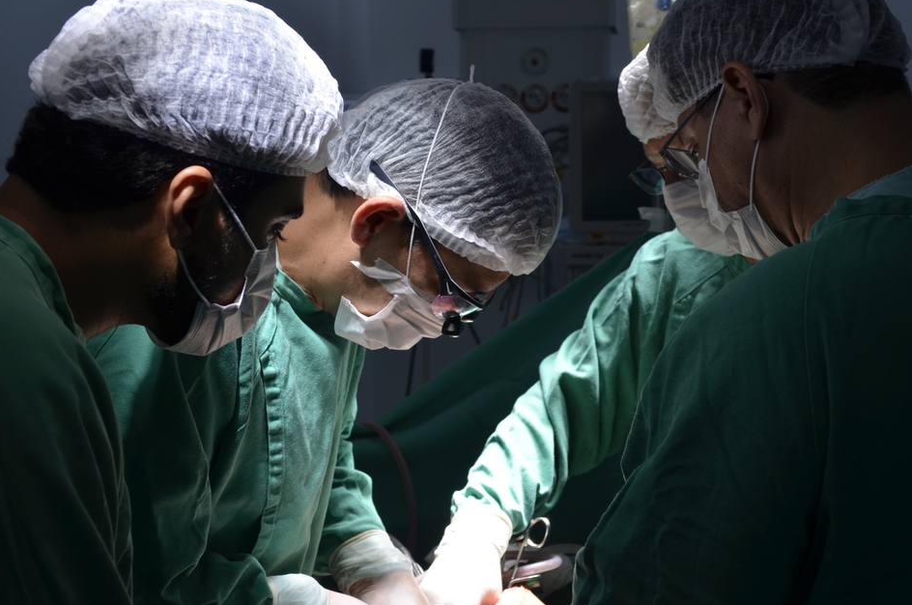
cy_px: 294
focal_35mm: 73
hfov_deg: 27.7
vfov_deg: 18.6
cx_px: 431
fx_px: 1846
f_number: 5.6
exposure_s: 1/125
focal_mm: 46
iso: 200
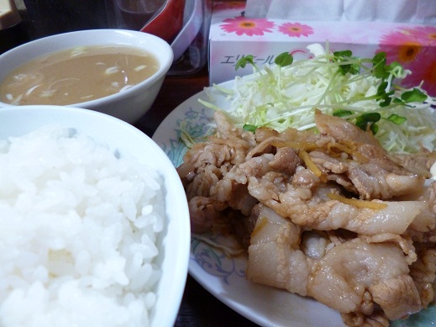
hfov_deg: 71.6
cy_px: 164
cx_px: 218
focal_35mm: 24
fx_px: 302
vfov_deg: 56.8
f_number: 2.5
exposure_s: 1/15
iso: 400
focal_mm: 4.3
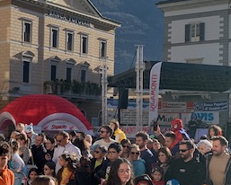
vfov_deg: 20.7
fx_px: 506
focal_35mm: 74
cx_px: 2
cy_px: 121
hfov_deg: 24.6
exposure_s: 1/1779
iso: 25
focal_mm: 4.25
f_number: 1.8
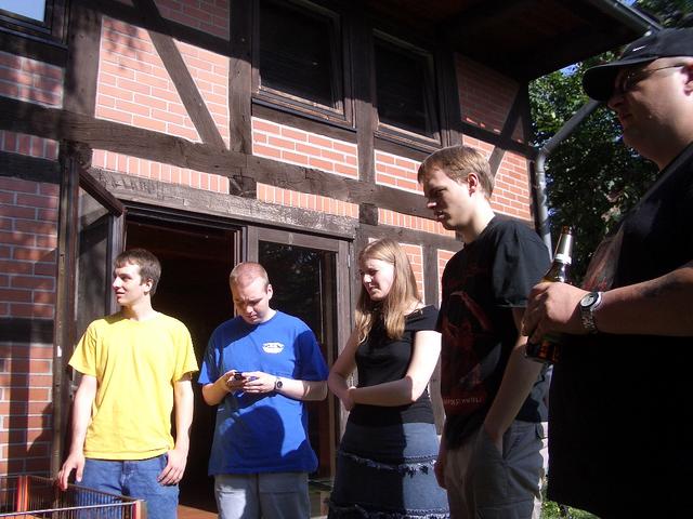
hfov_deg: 52.6
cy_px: 260
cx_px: 346
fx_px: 701
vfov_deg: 40.7
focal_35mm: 35
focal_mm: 5.8
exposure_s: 1/320
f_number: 4.3
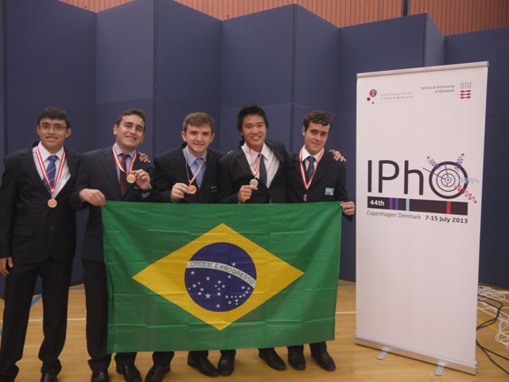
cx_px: 254
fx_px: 471
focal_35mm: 32
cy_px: 191
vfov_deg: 44.2
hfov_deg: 56.8
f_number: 3.8
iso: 400
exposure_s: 1/15
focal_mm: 16
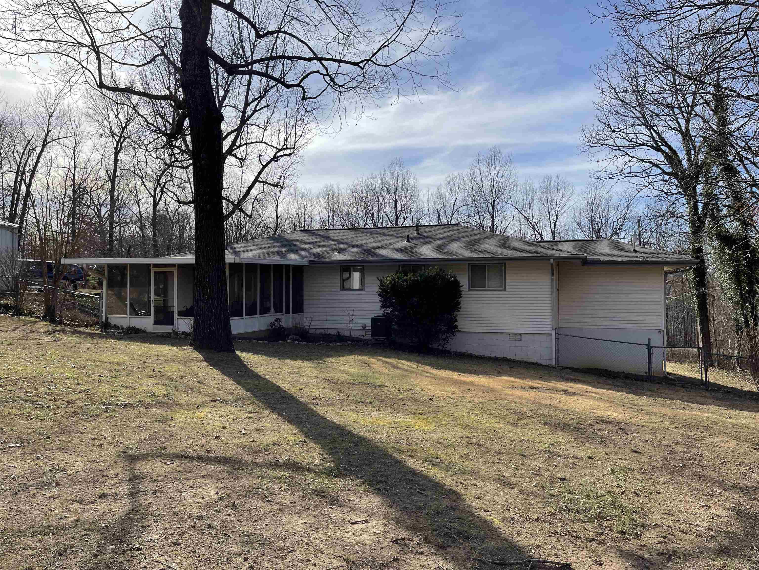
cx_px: 380
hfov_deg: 69.4
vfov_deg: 54.9
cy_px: 285
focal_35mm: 25
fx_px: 548
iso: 32
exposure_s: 1/4717
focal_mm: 5.1
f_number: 1.6
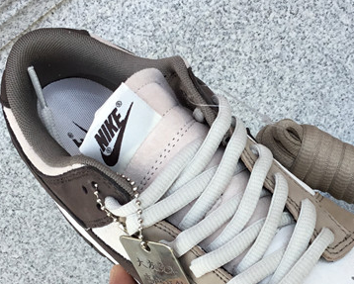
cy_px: 221
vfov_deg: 20.0
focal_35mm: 76
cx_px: 228
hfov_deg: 24.9
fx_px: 797
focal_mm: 3.3
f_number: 2.4
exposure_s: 1/144
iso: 25
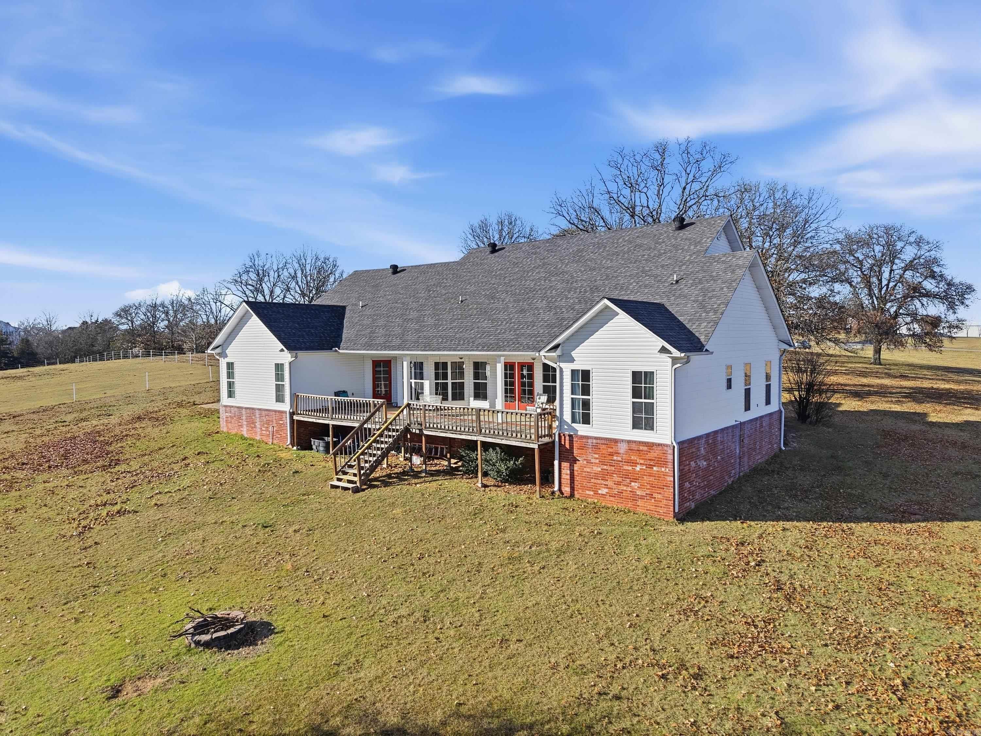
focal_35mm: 24
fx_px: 680
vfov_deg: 56.8
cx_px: 490
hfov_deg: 71.6
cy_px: 368
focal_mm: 8.7
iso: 220
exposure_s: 1/6000
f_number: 1.8
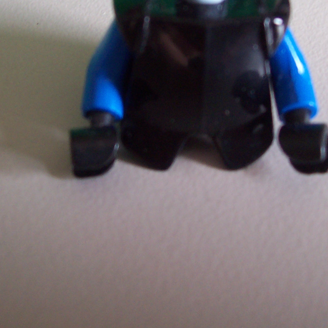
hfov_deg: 25.7
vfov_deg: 25.4
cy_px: 85
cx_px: 185
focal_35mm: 67
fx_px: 718
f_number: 2.8
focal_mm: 5.6
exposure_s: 1/30
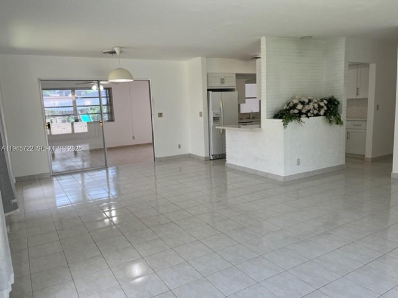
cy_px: 149
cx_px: 199
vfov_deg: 53.0
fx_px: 299
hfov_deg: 67.3
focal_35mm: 26
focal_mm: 5.1
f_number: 1.6
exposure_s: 1/120
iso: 64
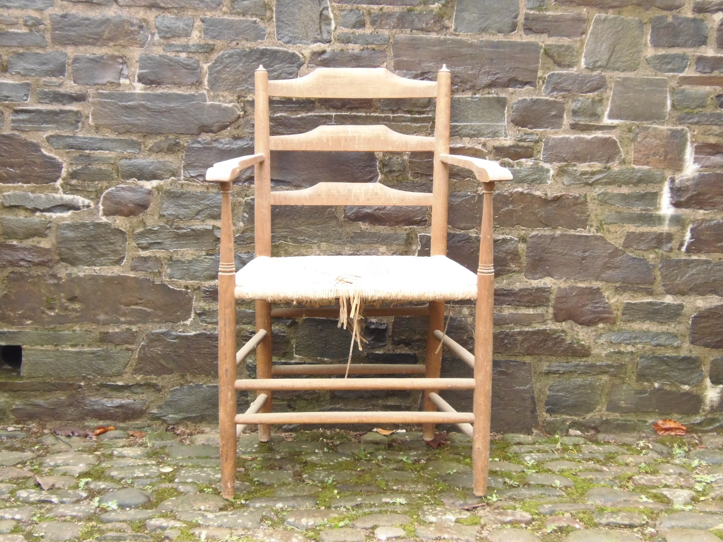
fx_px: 1170
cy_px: 271
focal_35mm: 56
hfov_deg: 34.3
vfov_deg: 26.1
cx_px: 362
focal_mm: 10.4
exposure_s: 1/20
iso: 200
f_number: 3.9
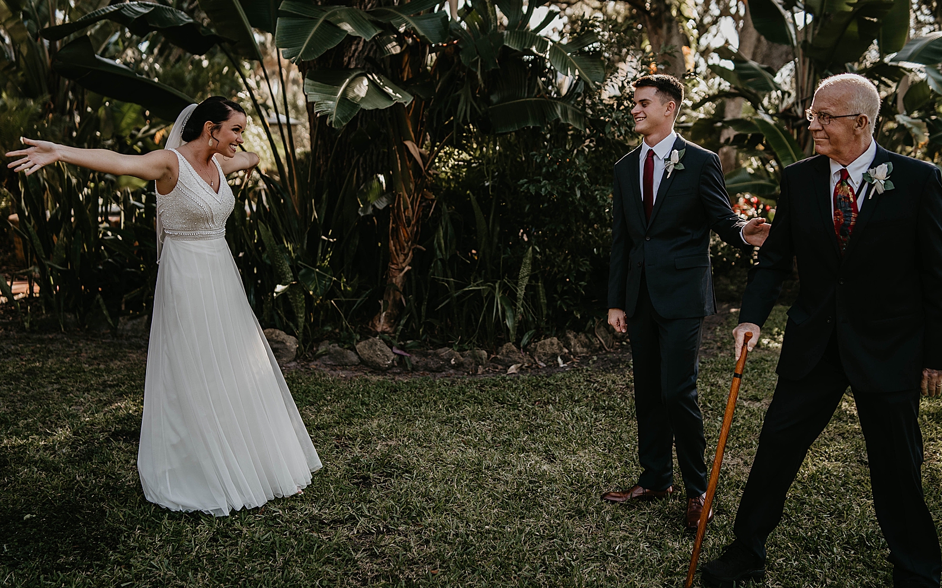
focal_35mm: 36
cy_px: 293
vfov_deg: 35.3
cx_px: 475
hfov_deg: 54.0
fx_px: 924
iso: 100
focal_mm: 35
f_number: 2
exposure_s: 1/320
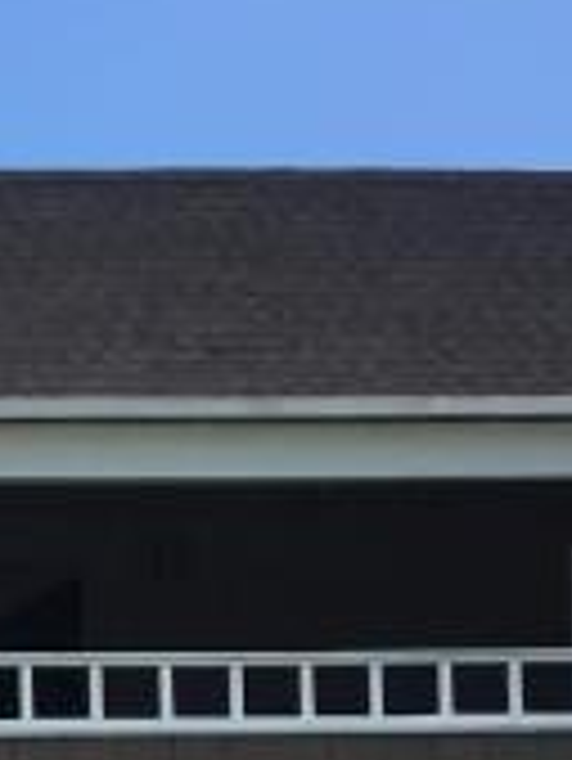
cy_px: 1048
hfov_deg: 11.6
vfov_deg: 16.6
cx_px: -689
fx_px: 2420
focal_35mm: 110
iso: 25
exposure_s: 1/1603
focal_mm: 4.15
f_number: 2.2
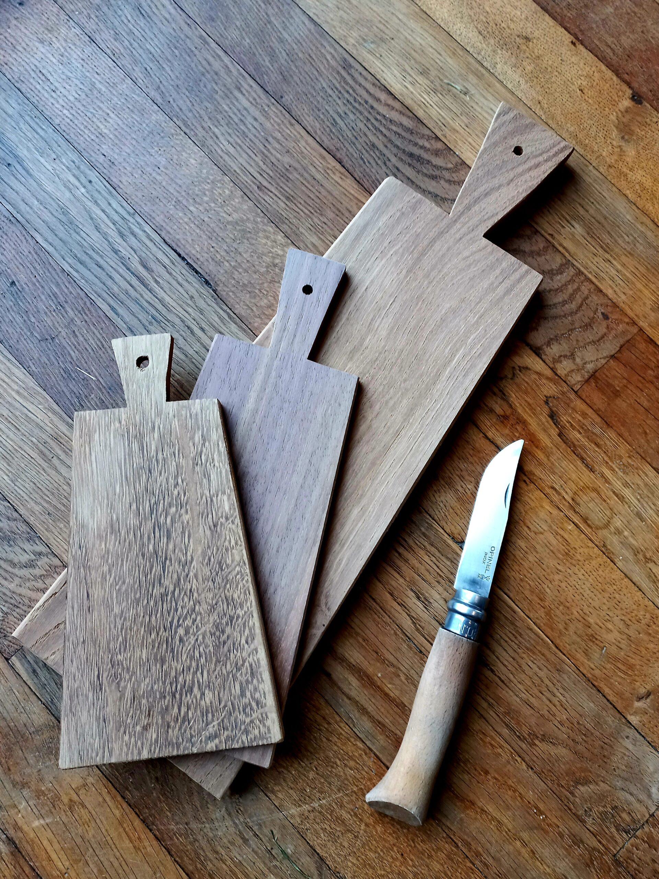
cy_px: 440
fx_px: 635
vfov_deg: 69.4
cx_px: 330
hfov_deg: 54.9
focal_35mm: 25
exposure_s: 1/50
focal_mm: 4.6
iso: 100
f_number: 1.8
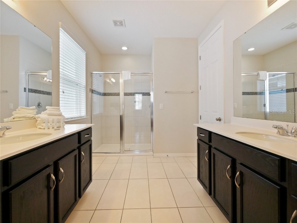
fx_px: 120
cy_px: 112
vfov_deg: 85.7
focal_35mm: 14
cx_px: 148
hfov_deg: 102.1
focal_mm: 7
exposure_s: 1/60
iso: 3200
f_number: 4
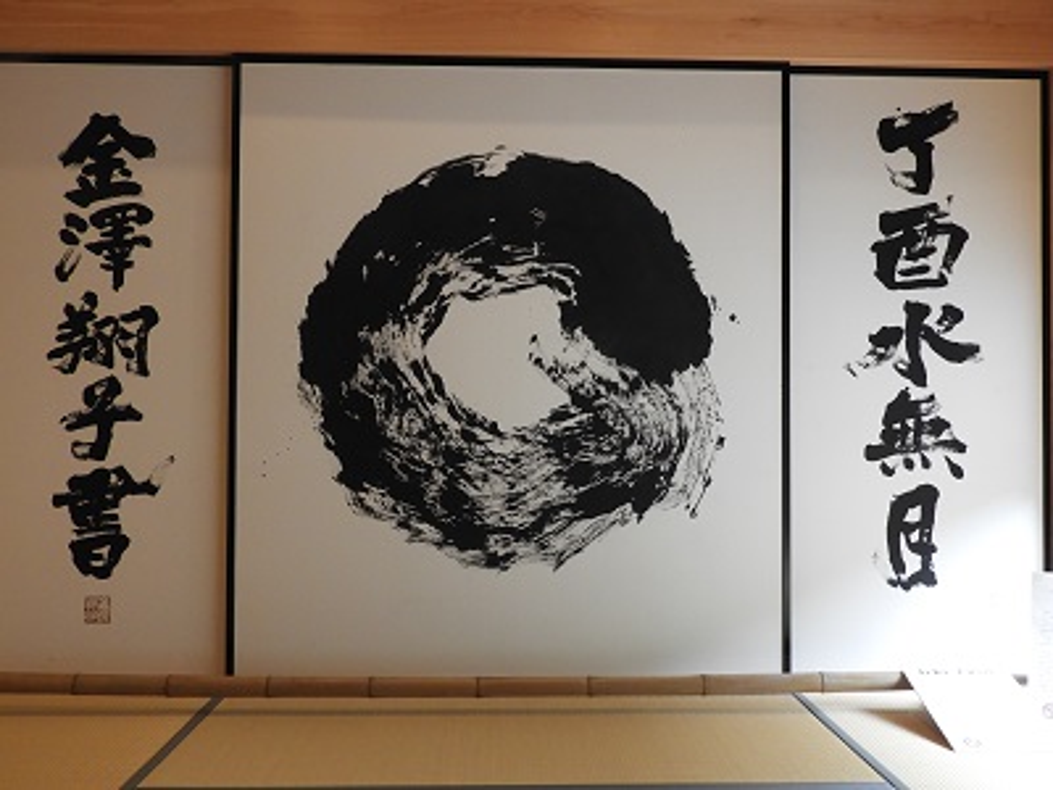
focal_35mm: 35
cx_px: 526
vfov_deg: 40.7
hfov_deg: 52.6
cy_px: 395
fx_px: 1065
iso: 400
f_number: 3.8
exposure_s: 1/30
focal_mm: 6.3
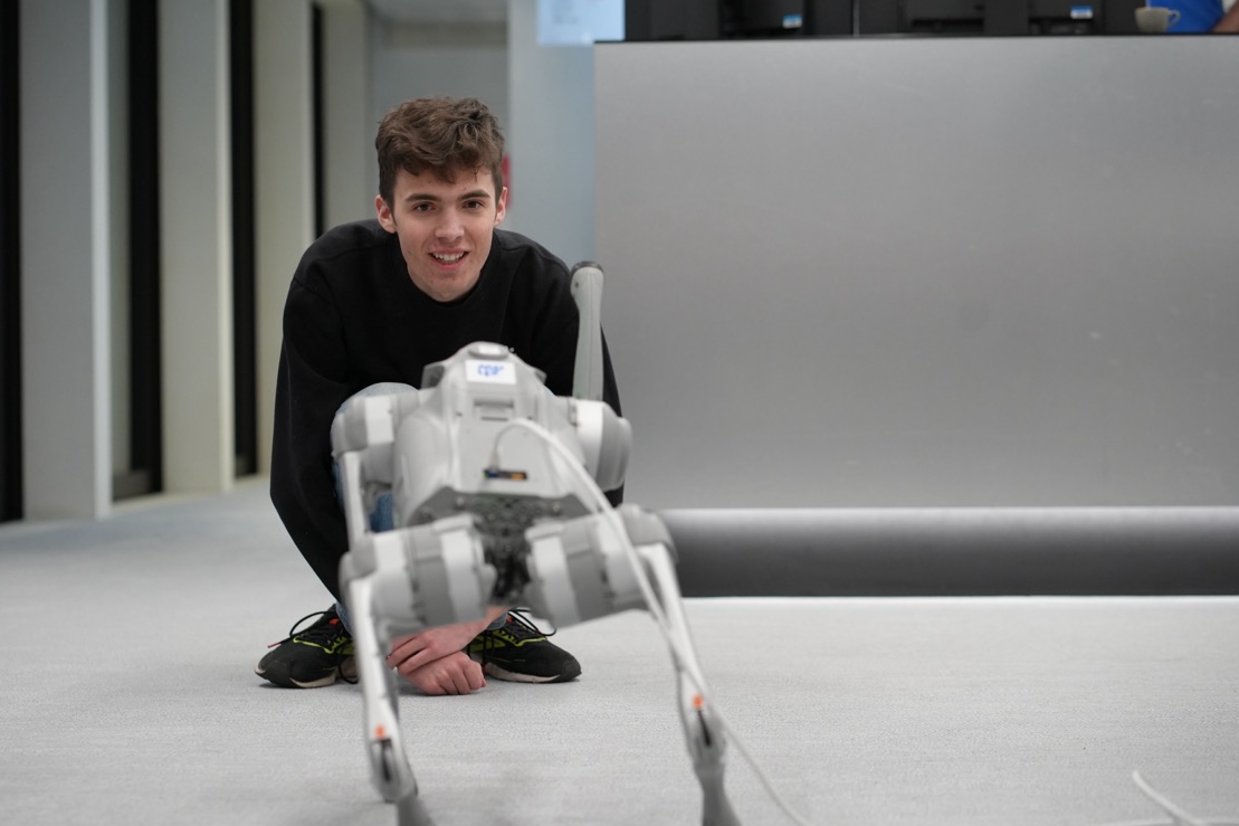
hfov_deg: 22.1
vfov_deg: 14.9
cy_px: 436
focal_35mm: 92
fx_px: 3166
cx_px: 571
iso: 2000
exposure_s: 1/160
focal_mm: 85
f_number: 4
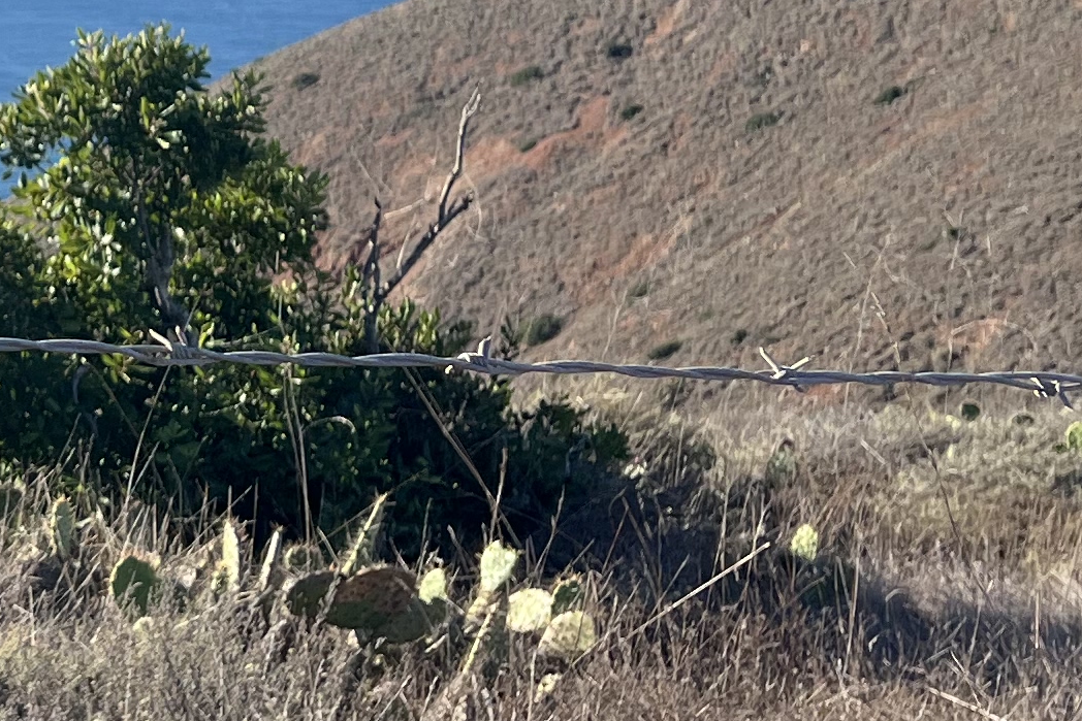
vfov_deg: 13.1
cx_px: -397
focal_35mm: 104
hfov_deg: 18.1
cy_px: 200
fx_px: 3126
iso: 50
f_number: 1.5
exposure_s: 1/4274
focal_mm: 5.7
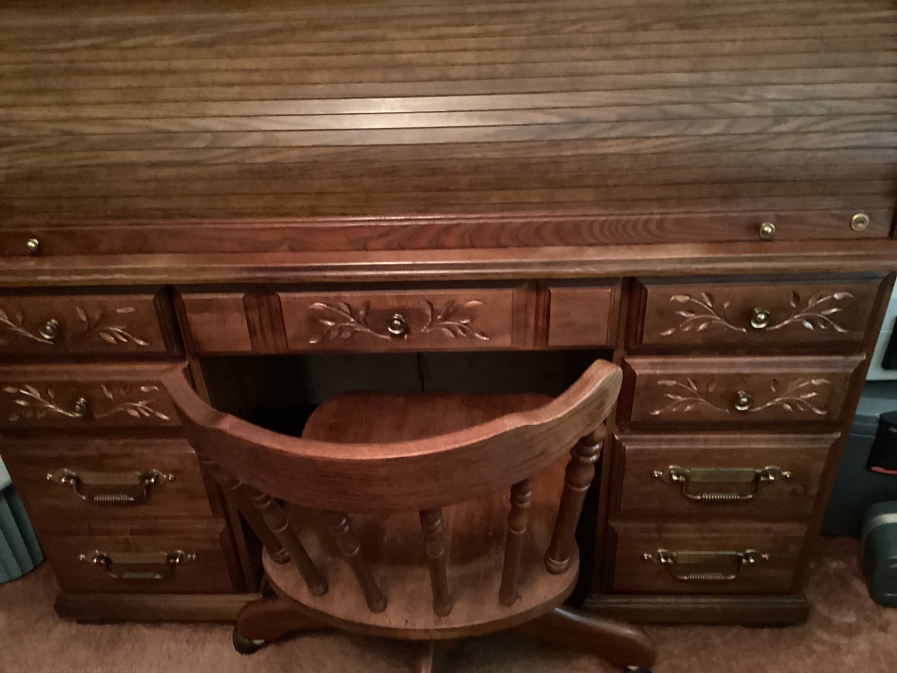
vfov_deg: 45.4
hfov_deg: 58.3
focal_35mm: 31
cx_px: 448
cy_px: 336
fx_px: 803
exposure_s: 1/15
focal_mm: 3.3
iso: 800
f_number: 2.4
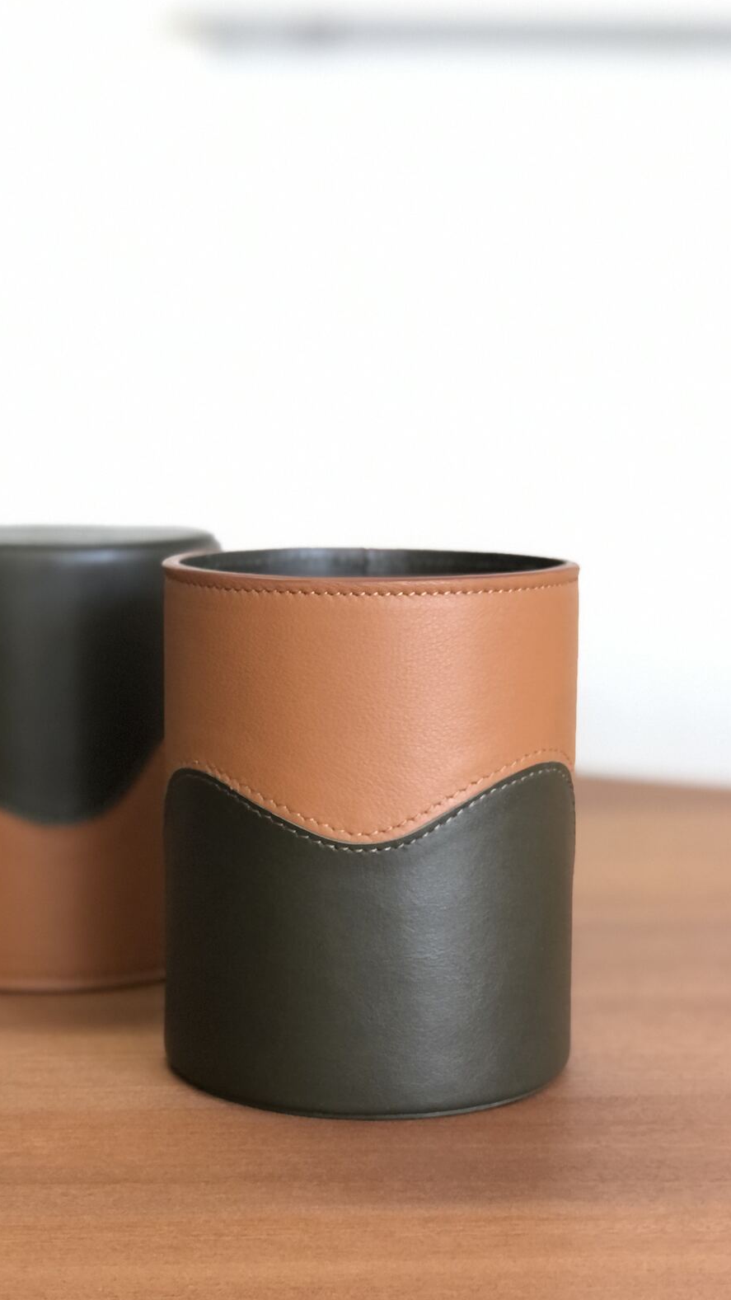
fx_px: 2171
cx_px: 265
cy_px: 654
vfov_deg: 33.3
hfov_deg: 19.1
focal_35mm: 63
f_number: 2.8
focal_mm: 6.6
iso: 160
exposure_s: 1/33
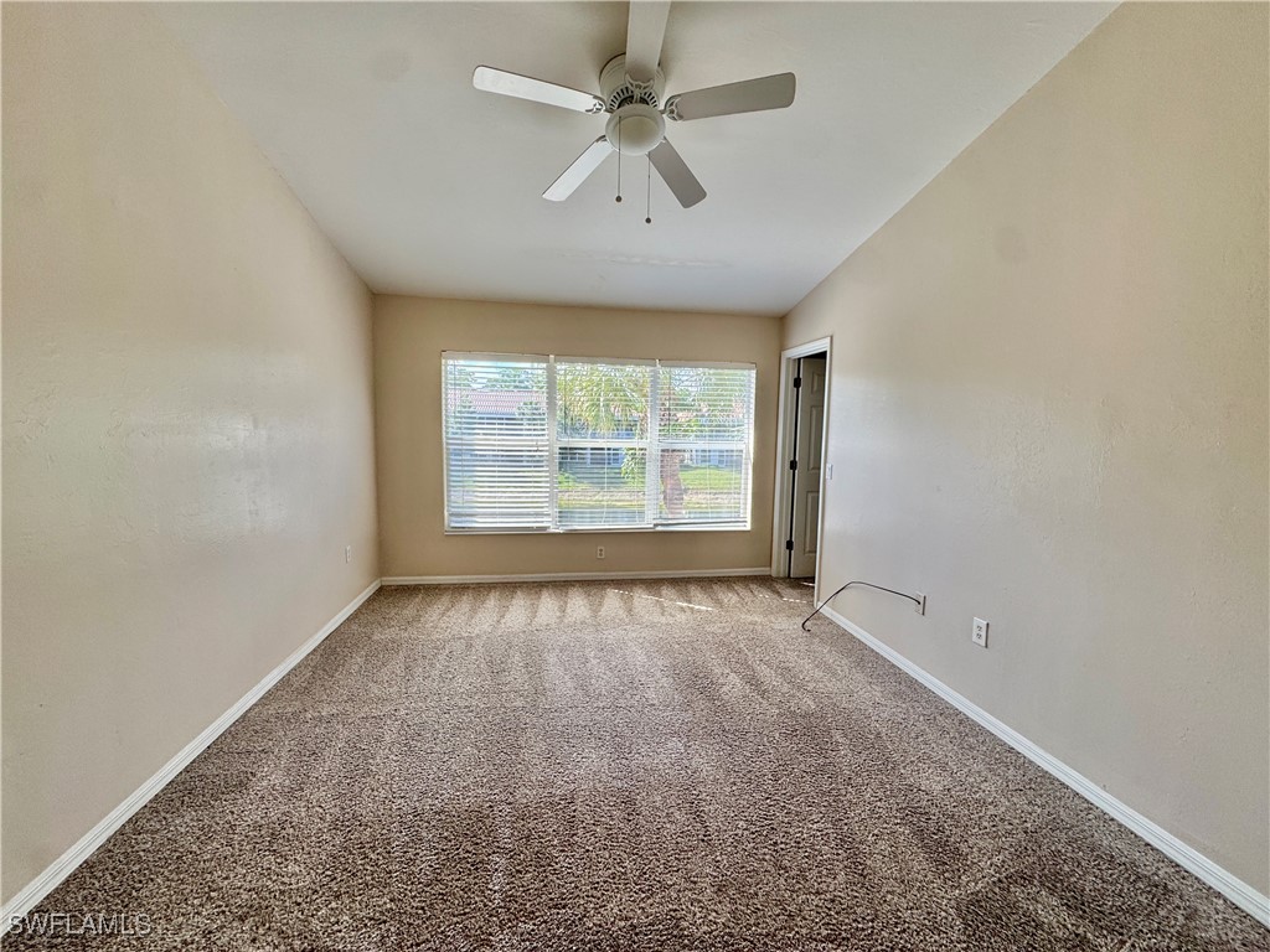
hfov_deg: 102.1
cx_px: 635
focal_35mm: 14
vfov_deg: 85.7
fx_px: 514
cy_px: 476
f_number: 2.2
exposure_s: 1/180
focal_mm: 2.22
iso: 40
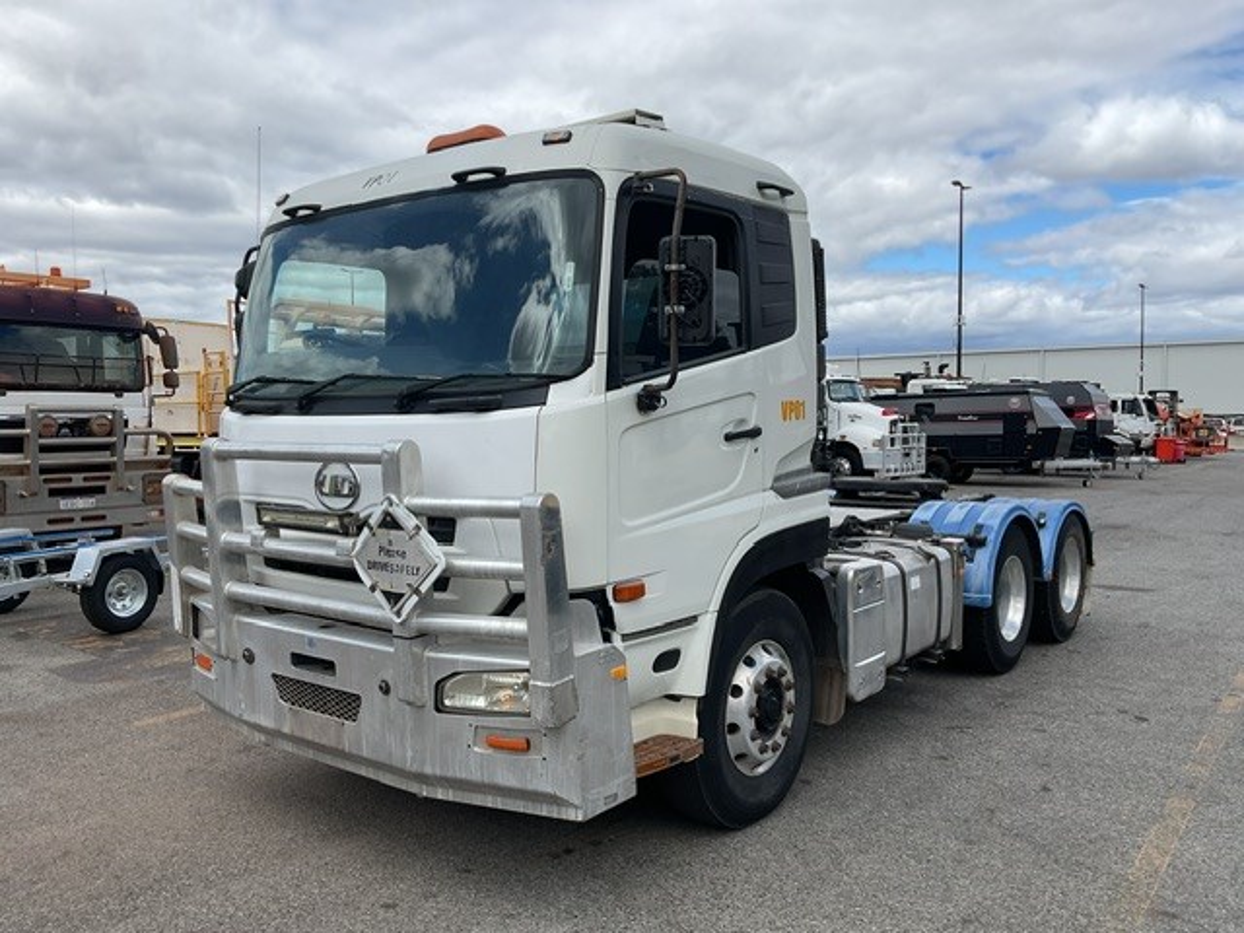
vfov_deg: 48.2
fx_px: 1042
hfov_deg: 61.7
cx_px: 622
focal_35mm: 29
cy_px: 466
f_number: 1.8
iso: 16
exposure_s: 1/2141
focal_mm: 3
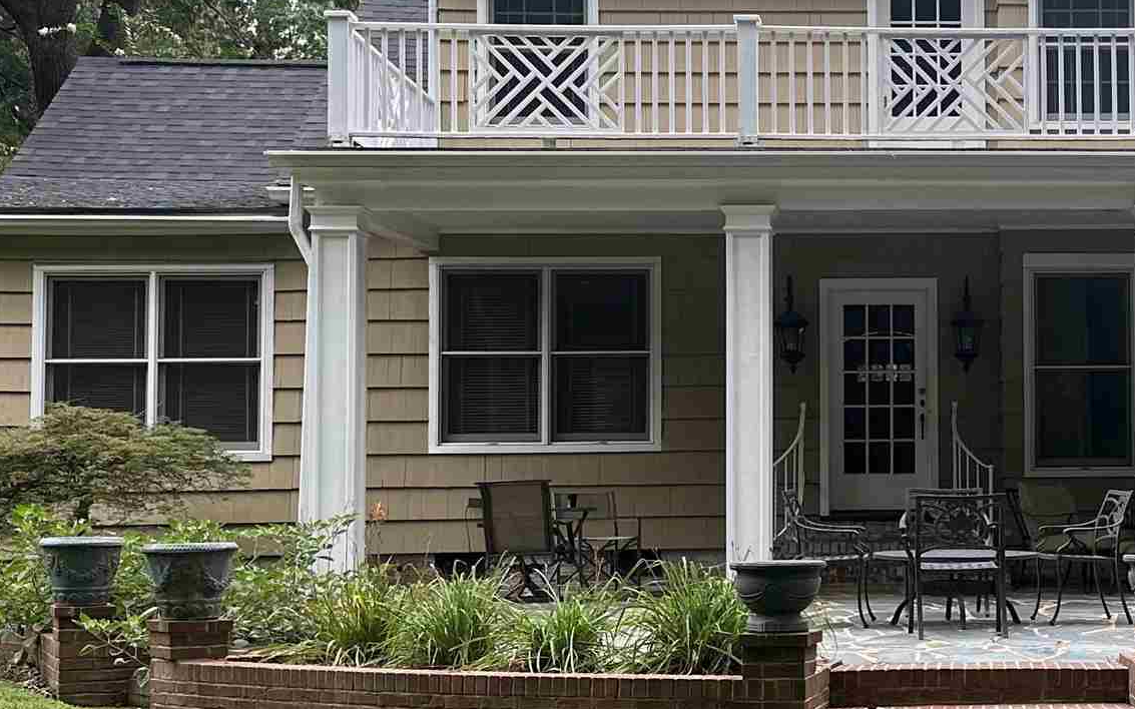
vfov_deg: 18.9
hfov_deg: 28.7
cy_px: 392
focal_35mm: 69
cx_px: 1006
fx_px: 2134
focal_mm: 6.86
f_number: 1.78
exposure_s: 1/630
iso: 80
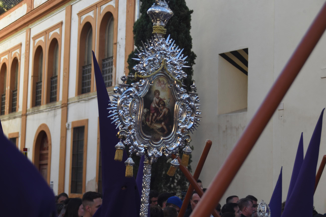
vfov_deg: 17.5
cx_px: 163
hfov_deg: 26.0
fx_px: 707
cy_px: 108
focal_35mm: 78
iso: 180
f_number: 7.1
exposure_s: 1/125
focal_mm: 78
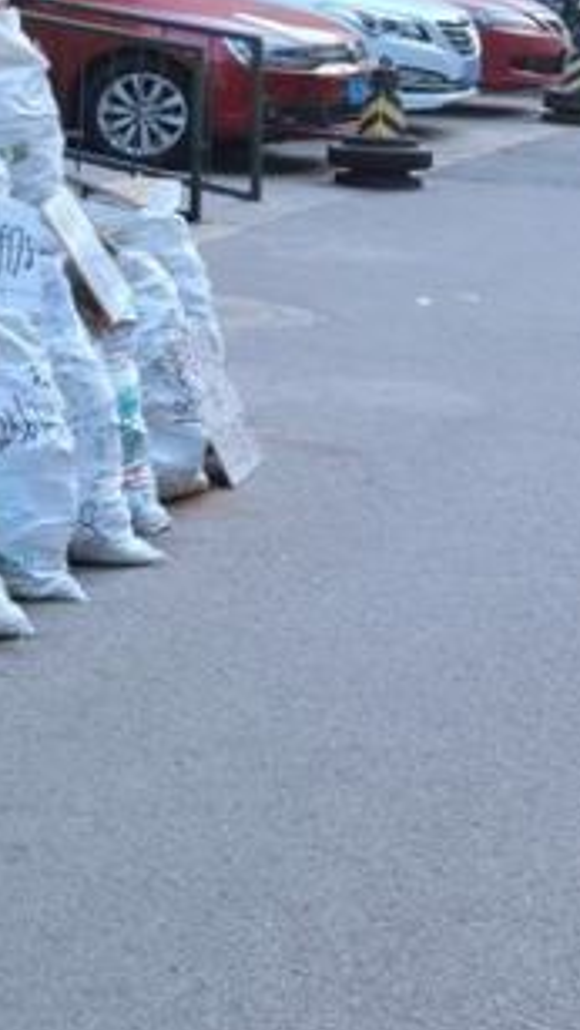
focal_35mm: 92
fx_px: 2512
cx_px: -925
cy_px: 171
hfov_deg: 10.7
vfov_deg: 22.8
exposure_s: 1/263
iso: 50
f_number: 1.9
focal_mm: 6.67
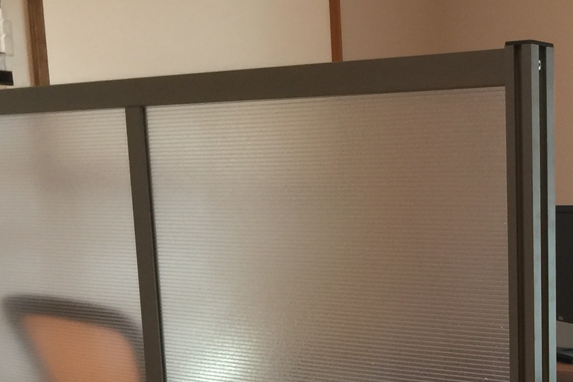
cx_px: 669
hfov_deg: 22.9
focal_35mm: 82
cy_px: 555
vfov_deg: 15.5
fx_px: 1305
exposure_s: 1/15
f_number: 2.2
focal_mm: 4.15
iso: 40
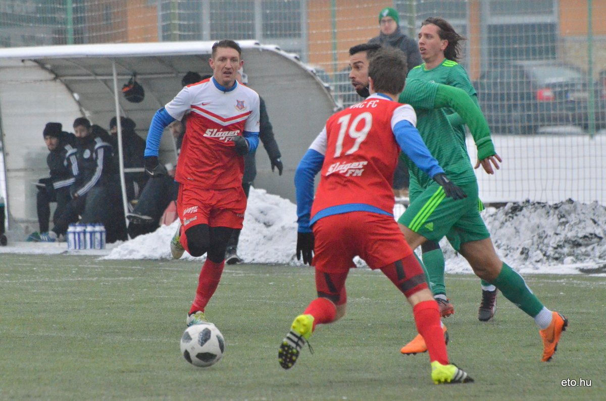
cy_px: 200
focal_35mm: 450
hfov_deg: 4.6
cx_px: 303
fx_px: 7560
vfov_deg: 3.0
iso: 6400
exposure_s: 1/4000
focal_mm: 300
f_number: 8
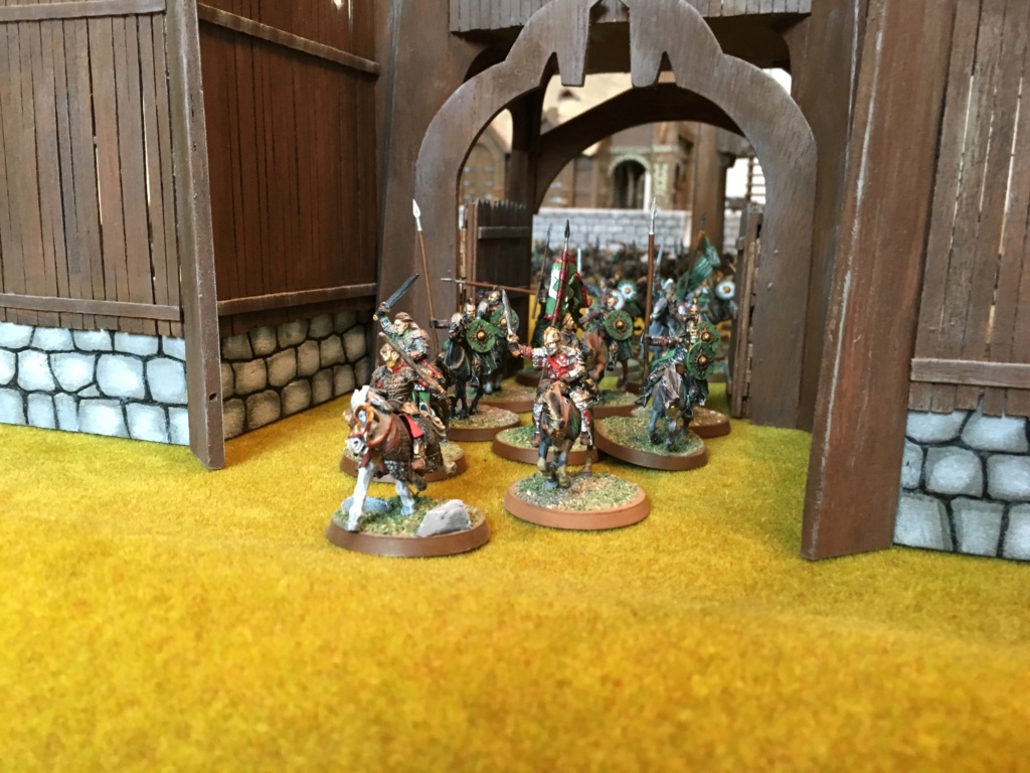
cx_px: 515
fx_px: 863
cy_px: 386
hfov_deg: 61.7
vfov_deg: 48.2
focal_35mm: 29
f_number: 2.2
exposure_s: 1/20
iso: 200
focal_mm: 4.15
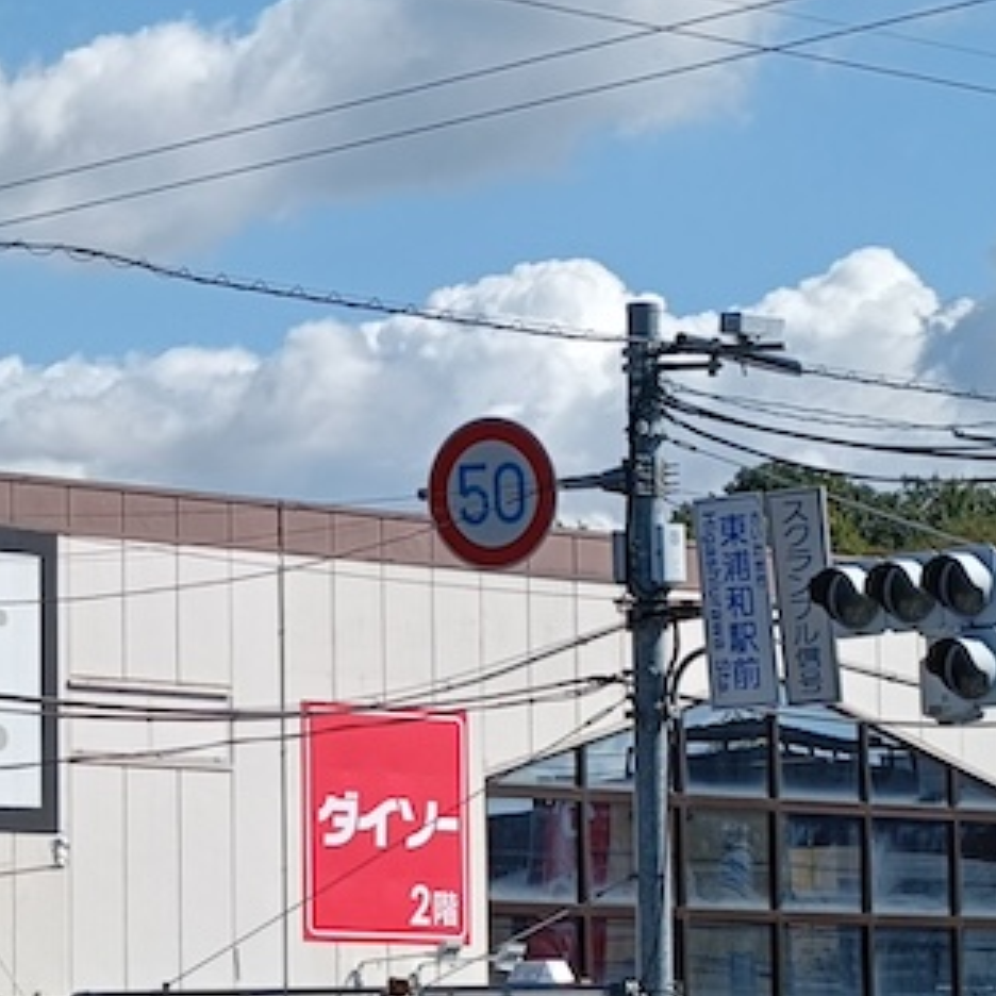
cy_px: 565
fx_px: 5436
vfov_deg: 10.5
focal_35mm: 167
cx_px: 262
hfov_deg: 10.4
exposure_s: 1/842
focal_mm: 4.7
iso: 50
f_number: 1.7
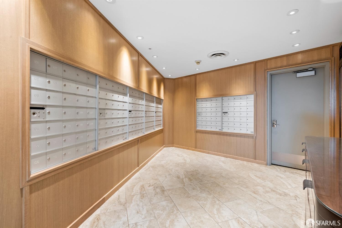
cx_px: 171
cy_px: 114
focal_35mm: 16
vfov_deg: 73.7
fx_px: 152
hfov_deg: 96.7
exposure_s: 1/3
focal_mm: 16
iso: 800
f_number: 8
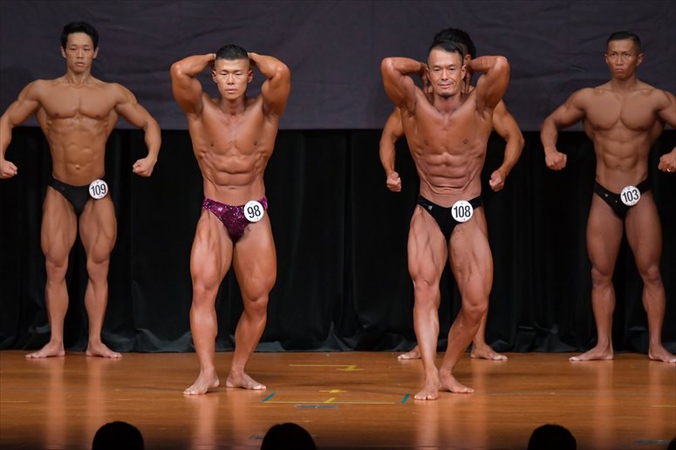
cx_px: 338
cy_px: 225
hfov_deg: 7.2
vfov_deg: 4.8
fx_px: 5349
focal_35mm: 285
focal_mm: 190
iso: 4000
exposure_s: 1/400
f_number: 5.6
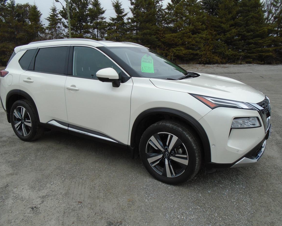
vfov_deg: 51.5
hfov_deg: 62.2
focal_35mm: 28
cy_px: 112
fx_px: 234
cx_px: 138
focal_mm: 4.6
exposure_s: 1/1000
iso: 100
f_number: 3.2
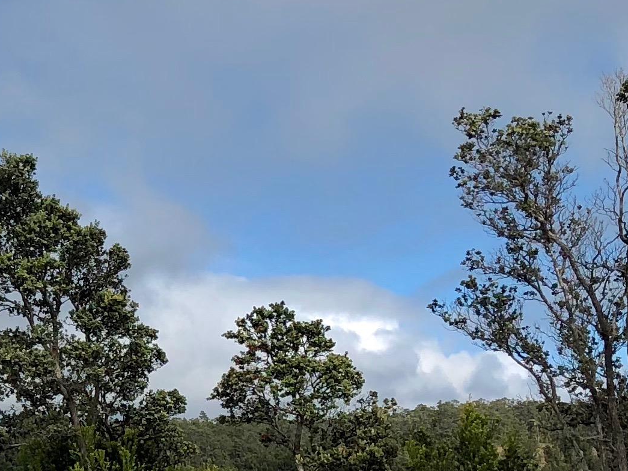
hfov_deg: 17.2
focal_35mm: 108
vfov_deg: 13.7
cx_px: -171
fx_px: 1960
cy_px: 335
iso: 20
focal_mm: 3.99
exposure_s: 1/1715
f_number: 1.8
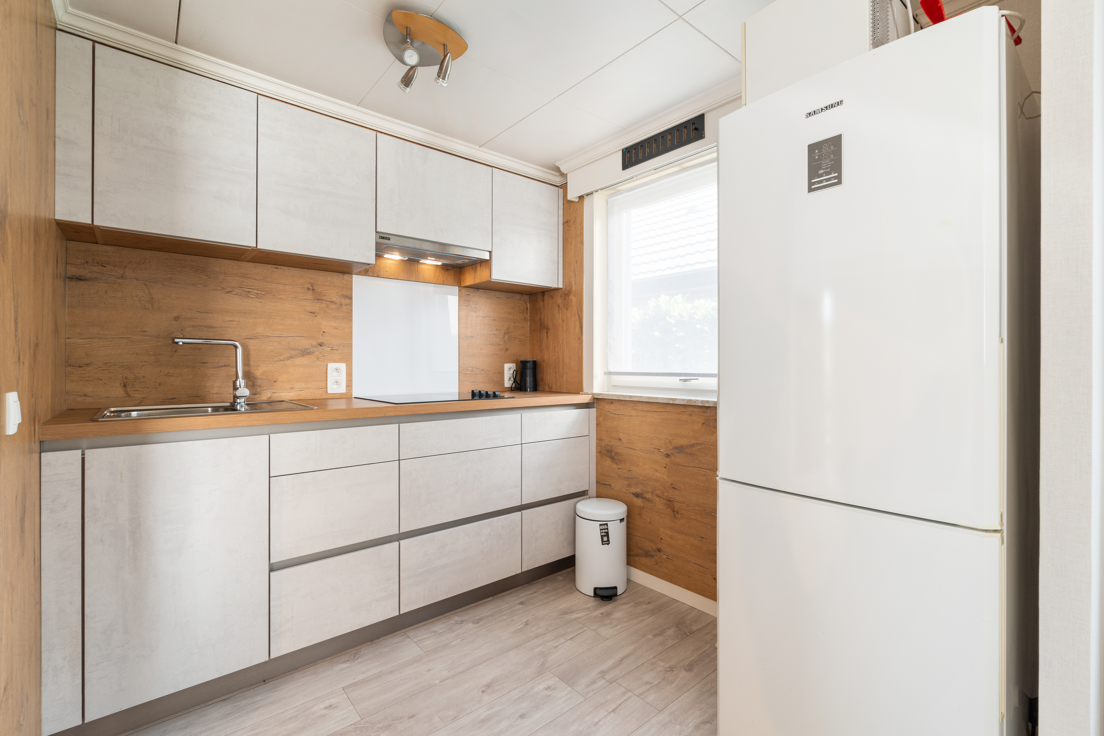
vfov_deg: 73.7
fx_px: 491
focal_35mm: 16
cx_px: 552
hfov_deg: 96.7
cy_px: 368
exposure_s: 1/1.67
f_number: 11
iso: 200
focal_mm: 16
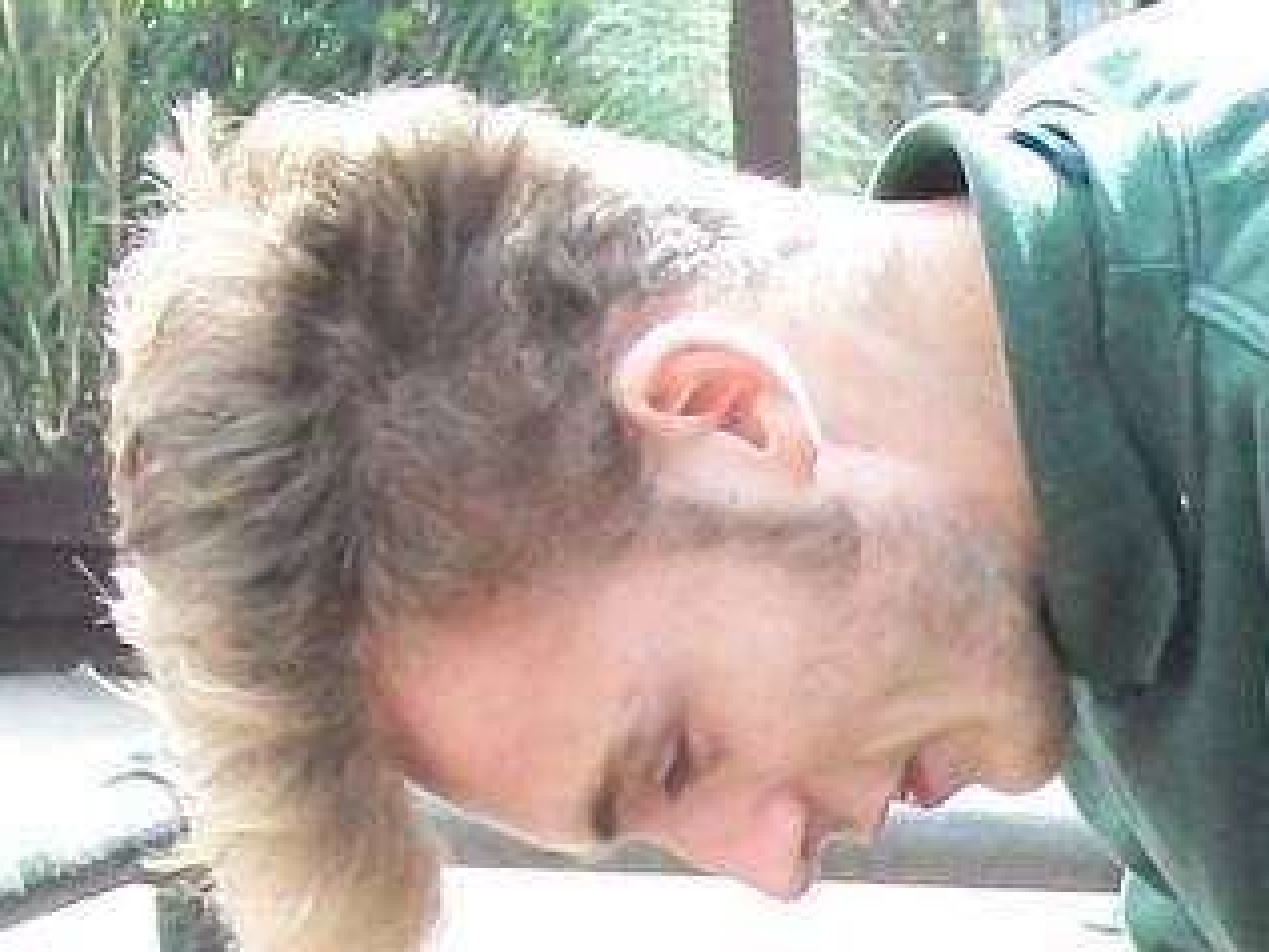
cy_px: 2200
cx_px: 2134
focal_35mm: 252
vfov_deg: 5.7
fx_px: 9242
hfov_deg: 7.7
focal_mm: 8.8
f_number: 3.6
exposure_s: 1/500
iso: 376
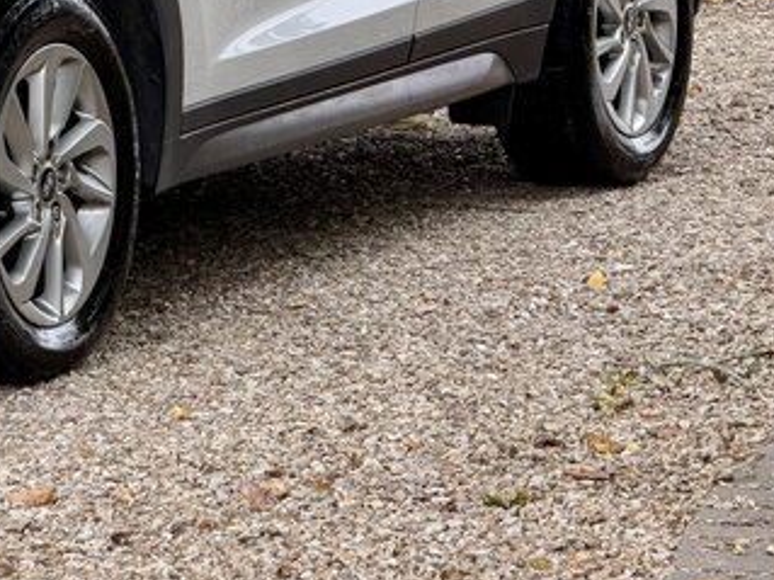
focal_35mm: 251
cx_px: -150
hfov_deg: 7.8
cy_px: -41
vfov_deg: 5.9
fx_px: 5610
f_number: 2.8
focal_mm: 16.89
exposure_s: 1/121
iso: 64
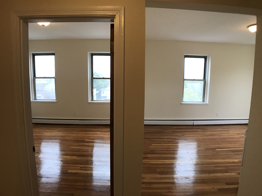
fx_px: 212
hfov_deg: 63.4
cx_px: 131
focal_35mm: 28
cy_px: 98
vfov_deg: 49.7
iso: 25
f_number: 1.8
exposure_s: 1/40
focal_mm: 3.99
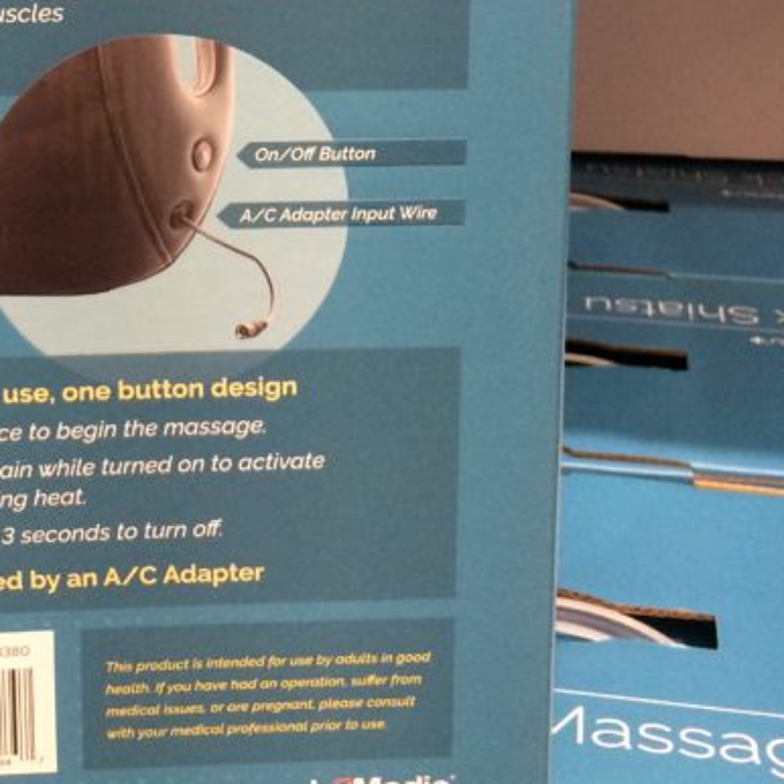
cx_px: 256
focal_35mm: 68
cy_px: -18
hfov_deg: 25.2
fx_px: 1742
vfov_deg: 24.1
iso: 250
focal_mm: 4.15
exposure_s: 1/33
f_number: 2.2
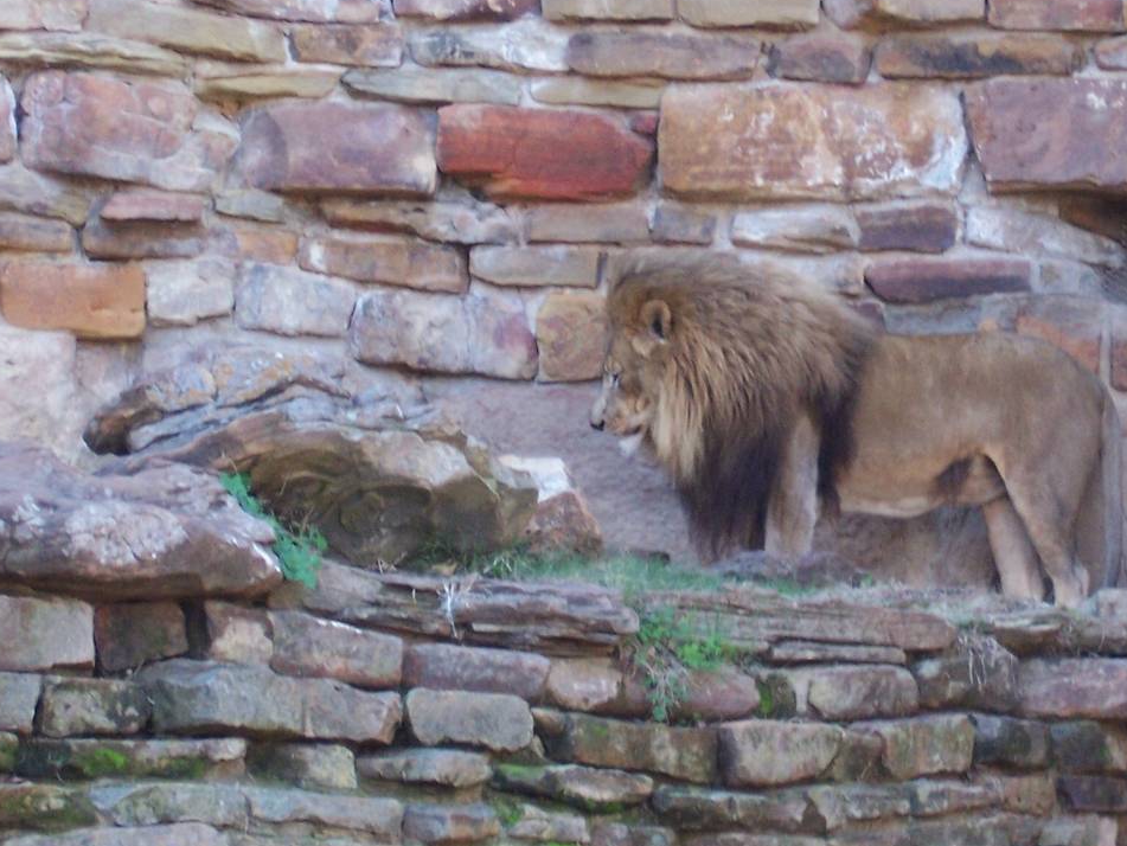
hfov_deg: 8.9
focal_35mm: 222
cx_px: 683
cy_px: 390
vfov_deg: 6.7
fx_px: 7230
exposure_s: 1/45
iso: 140
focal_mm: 22
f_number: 4.8
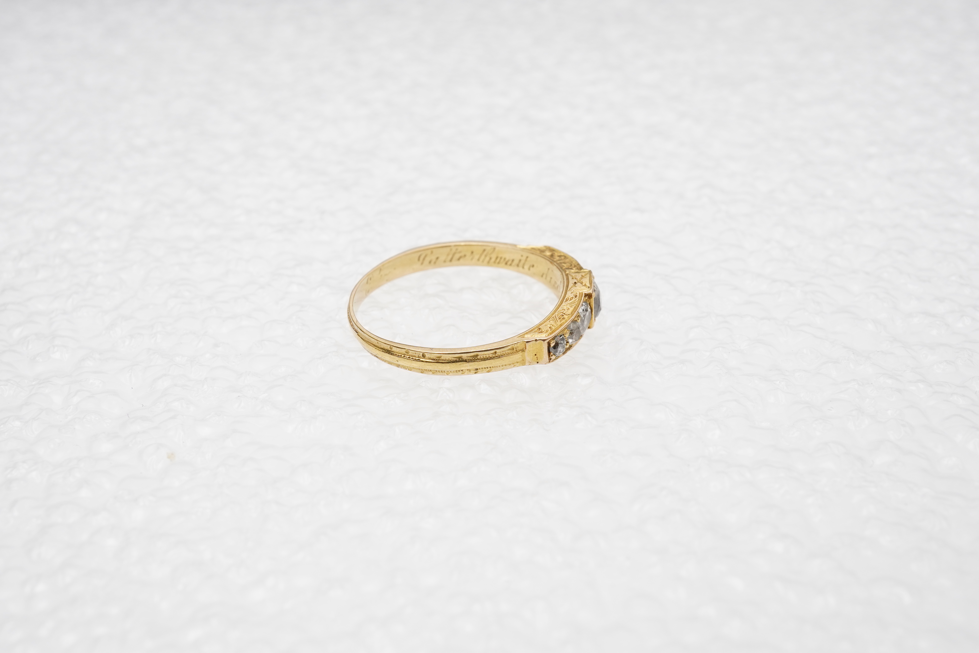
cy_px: 326
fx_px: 1224
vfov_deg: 29.9
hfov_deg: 43.6
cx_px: 490
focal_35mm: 45
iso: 500
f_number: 20
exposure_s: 1/125
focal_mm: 30
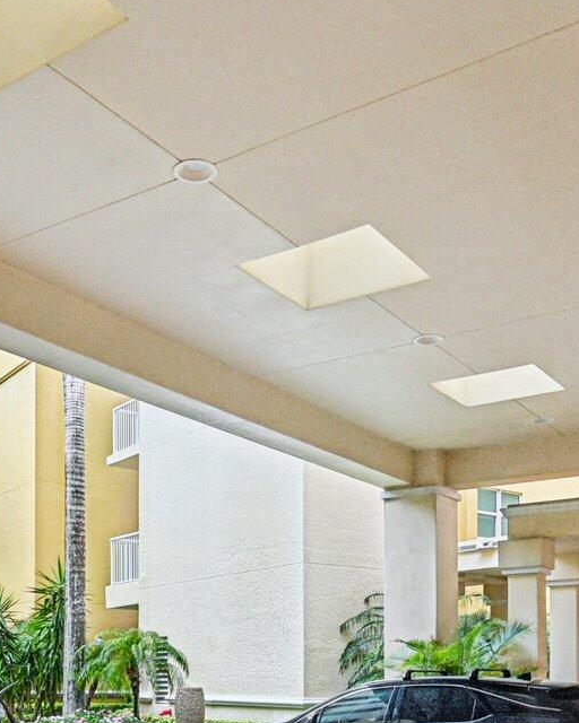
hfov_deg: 35.3
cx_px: 183
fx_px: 900
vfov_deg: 40.6
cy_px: 646
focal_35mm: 42
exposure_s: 1/125
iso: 640
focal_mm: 14
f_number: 8
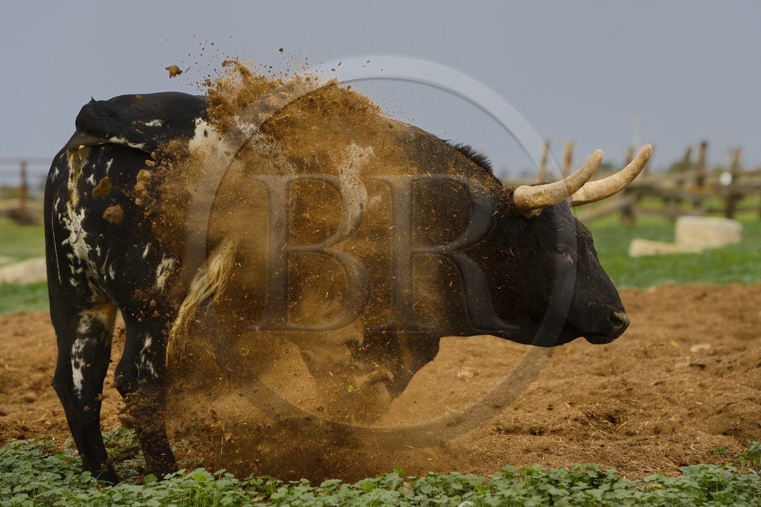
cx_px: 380
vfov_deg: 8.3
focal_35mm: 165
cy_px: 254
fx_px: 3487
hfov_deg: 12.5
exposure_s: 1/640
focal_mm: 165
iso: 800
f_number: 5
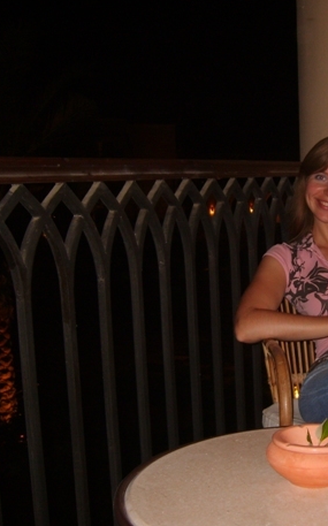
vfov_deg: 38.9
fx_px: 745
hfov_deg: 24.1
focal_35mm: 52
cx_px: 296
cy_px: 266
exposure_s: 1/30
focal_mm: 7.4
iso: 100
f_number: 2.8
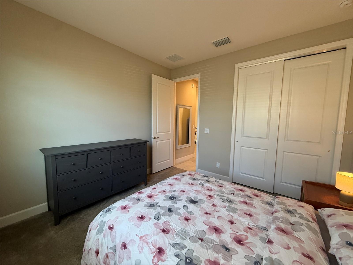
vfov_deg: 85.7
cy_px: 132
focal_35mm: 14
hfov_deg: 102.1
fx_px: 143
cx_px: 176
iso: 320
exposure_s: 1/120
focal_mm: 2.22
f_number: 2.2
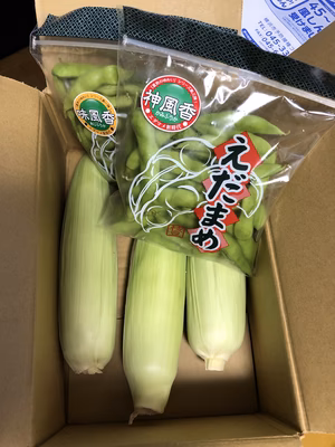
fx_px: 361
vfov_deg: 63.4
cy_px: 224
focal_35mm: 28
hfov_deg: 49.7
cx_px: 168
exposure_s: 1/20
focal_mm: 4
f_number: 1.8
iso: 40
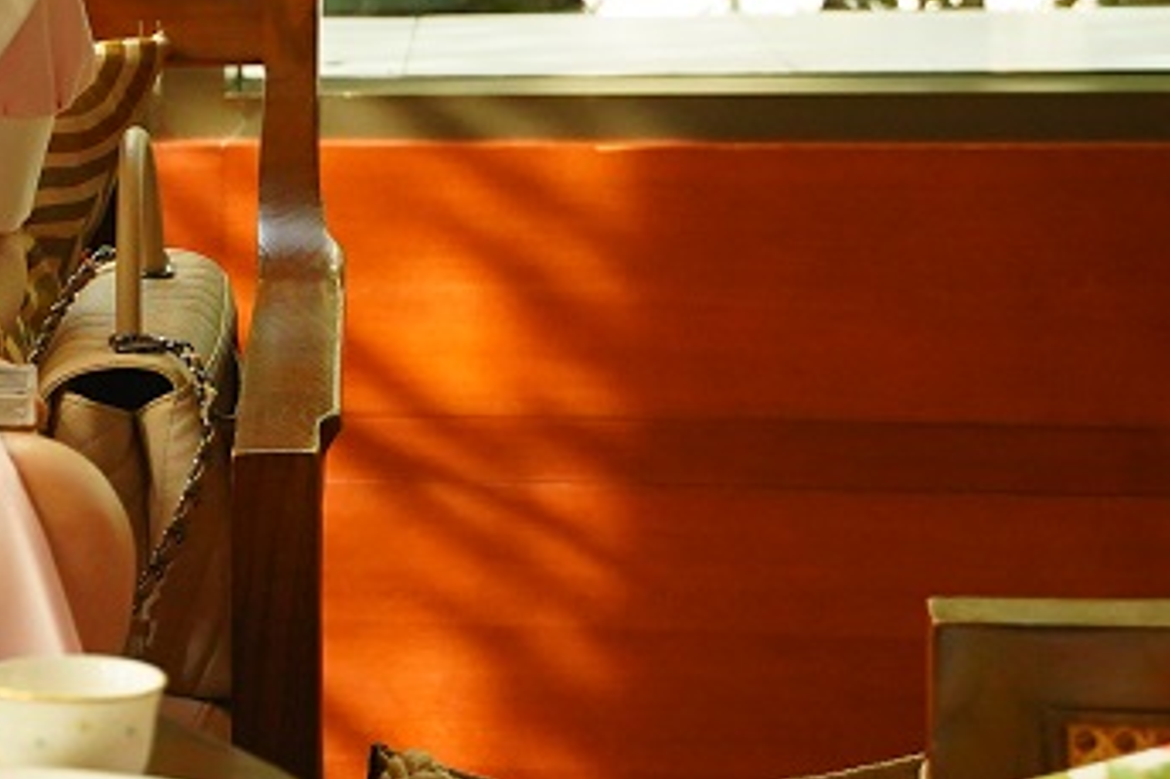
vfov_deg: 10.6
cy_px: 129
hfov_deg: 14.7
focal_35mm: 129
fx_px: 4190
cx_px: -653
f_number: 3.5
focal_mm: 37
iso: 3200
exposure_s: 1/1600
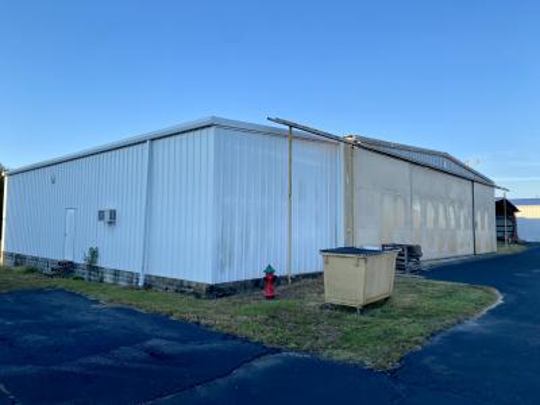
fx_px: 406
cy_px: 202
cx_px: 270
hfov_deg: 67.3
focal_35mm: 26
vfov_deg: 53.1
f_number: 1.8
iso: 32
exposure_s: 1/898
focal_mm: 4.25
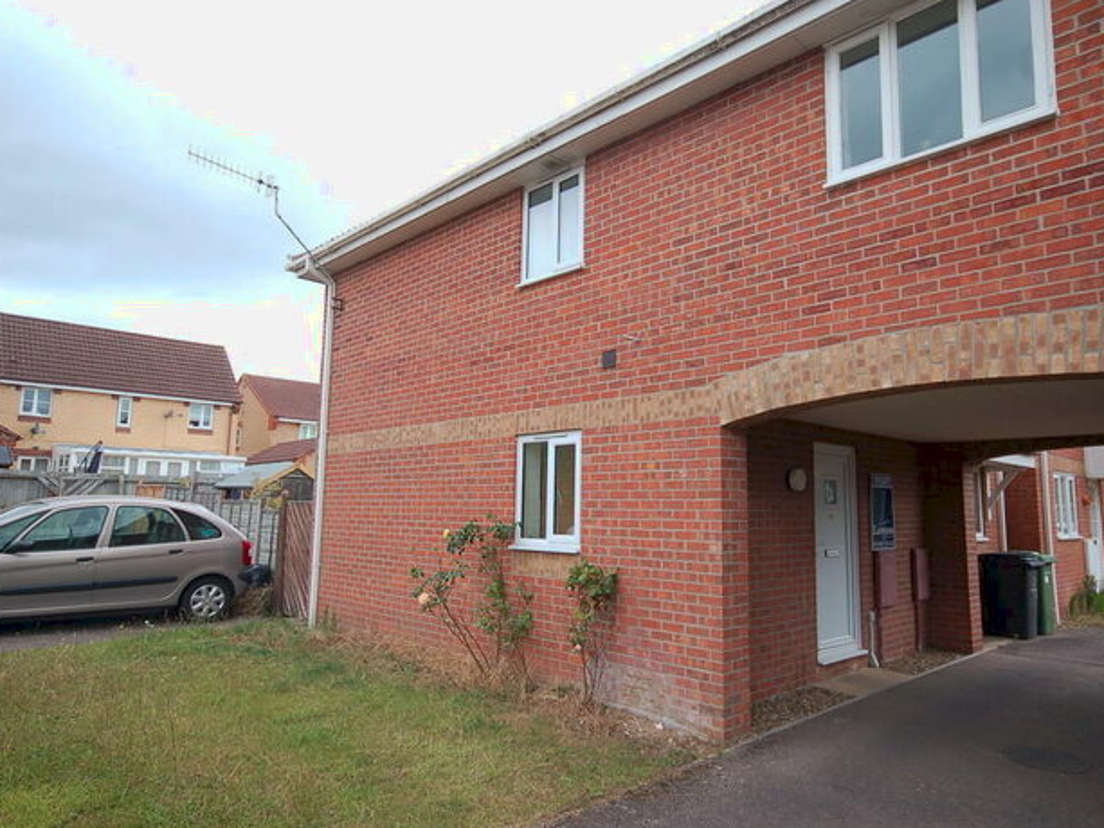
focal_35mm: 23
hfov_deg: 73.7
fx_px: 734
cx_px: 605
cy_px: 416
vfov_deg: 58.9
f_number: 7.1
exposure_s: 1/200
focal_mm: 14
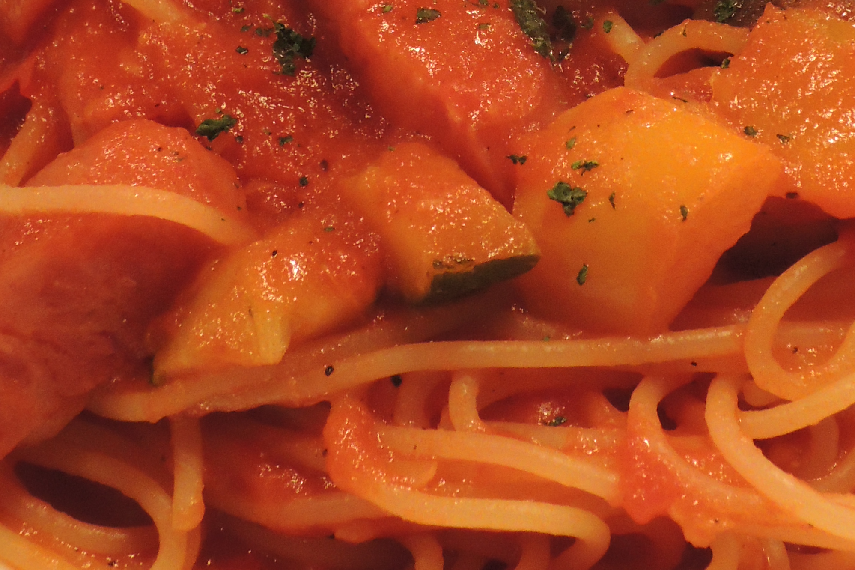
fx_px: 2850
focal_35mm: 120
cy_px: -126
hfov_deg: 17.0
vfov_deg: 11.2
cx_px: 533
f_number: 3.7
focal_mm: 9
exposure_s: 1/15
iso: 640
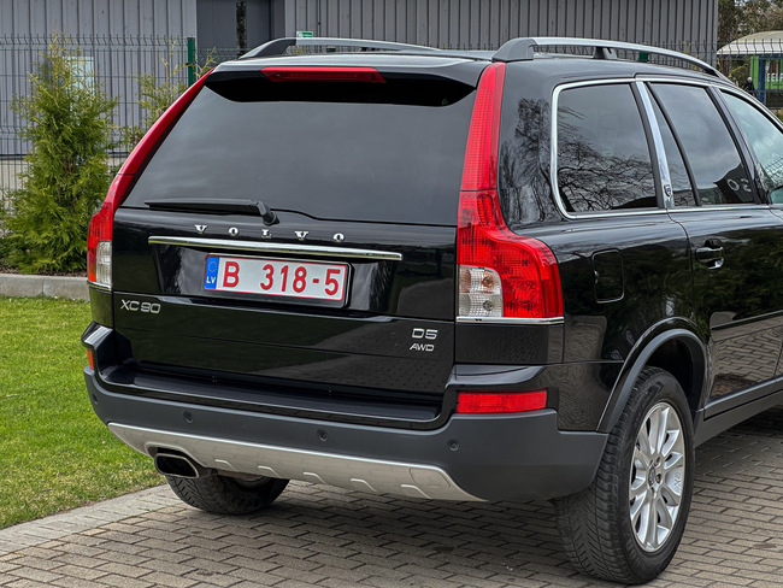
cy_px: 294
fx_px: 1742
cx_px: 392
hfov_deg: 25.3
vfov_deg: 19.2
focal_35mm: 77
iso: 64
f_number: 2.8
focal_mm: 9
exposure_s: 1/99
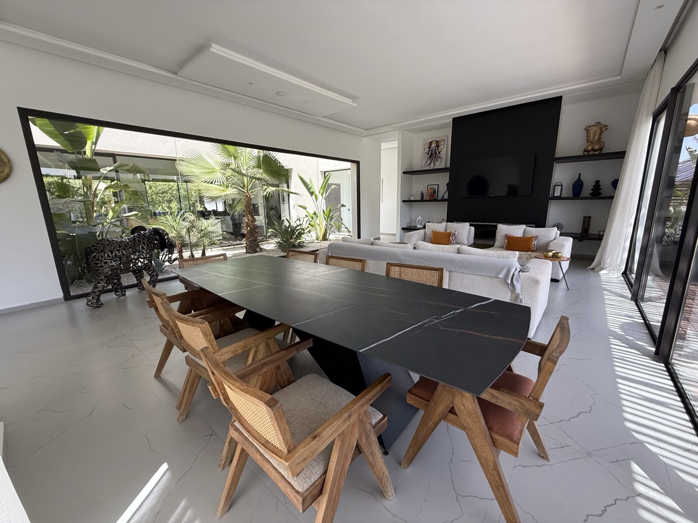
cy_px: 262
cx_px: 349
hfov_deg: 102.1
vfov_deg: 85.7
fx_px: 282
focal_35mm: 14
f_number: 2.2
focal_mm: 2.22
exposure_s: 1/363
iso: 64
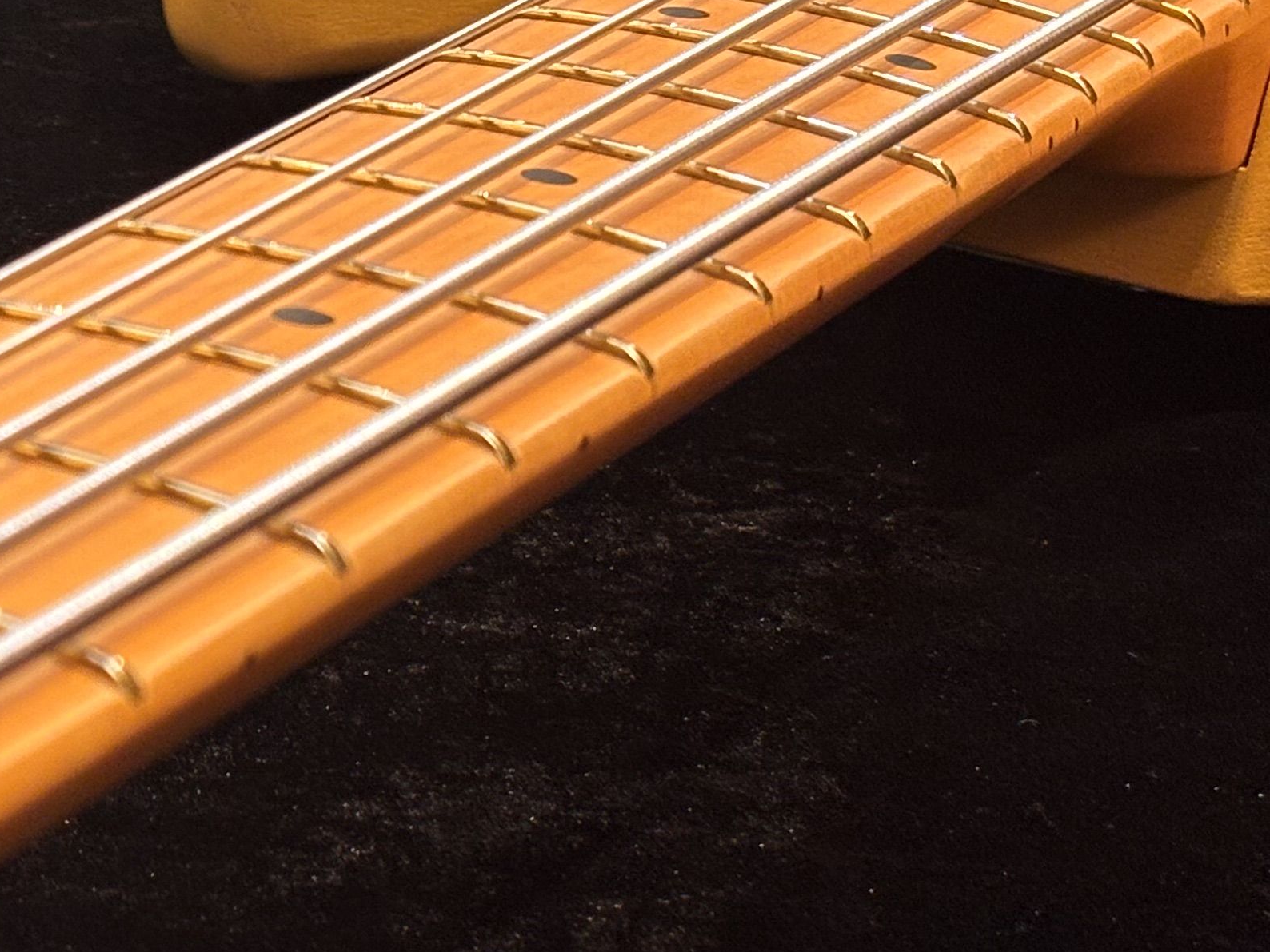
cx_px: -150
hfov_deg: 14.6
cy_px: 989
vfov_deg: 11.1
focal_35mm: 132
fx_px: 4843
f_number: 1.6
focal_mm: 5.96
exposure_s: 1/40
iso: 100
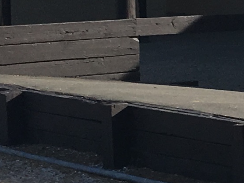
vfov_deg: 7.1
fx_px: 1481
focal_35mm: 210
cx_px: 537
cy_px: 72
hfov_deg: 8.7
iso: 25
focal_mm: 4.15
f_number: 2.2
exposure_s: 1/1832
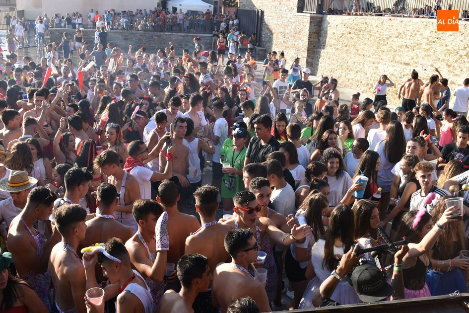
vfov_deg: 35.5
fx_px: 489
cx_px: 234
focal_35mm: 38
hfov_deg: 51.3
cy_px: 156
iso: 200
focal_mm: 25
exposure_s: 1/250
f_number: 8
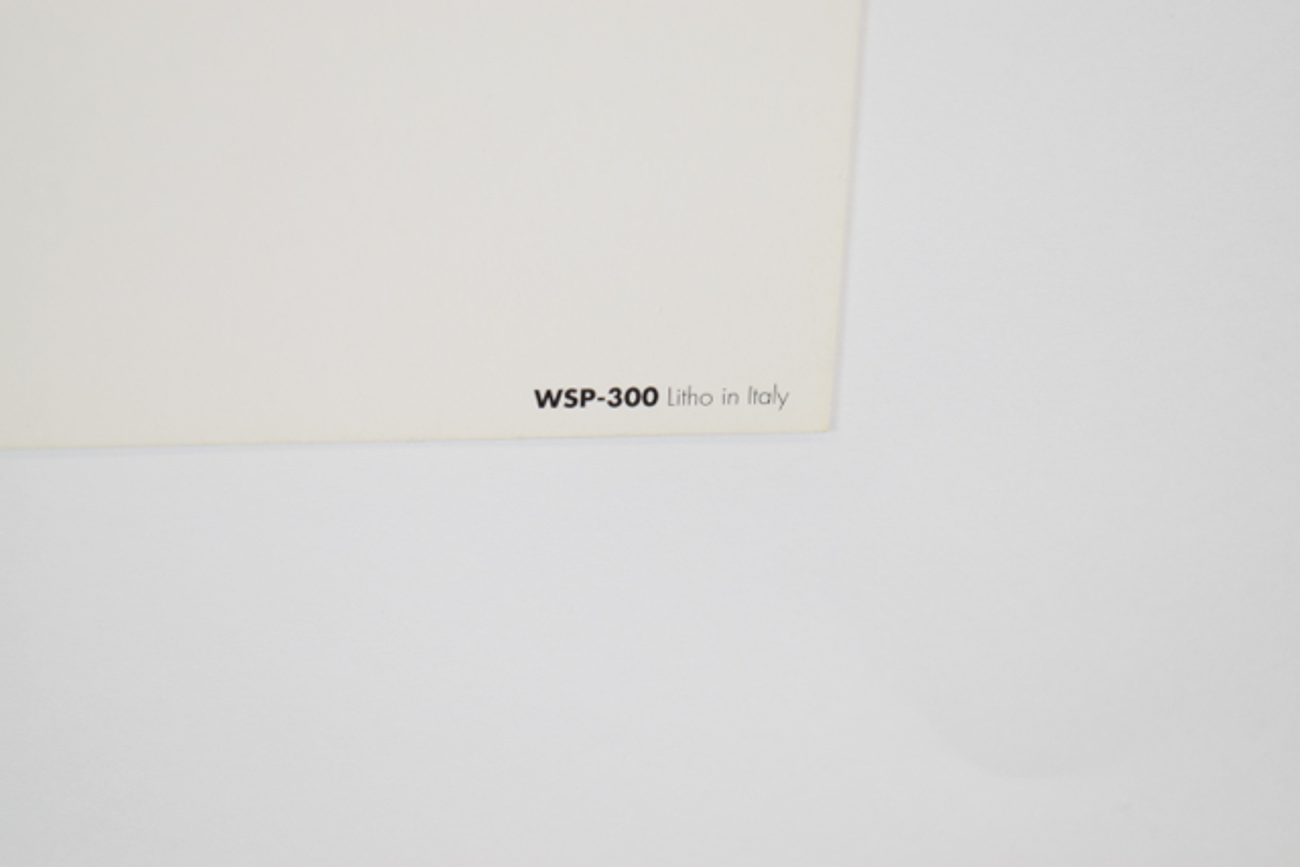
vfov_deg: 16.6
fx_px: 2980
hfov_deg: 24.6
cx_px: 650
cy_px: 434
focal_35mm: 82
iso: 800
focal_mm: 55
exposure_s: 1/125
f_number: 6.3
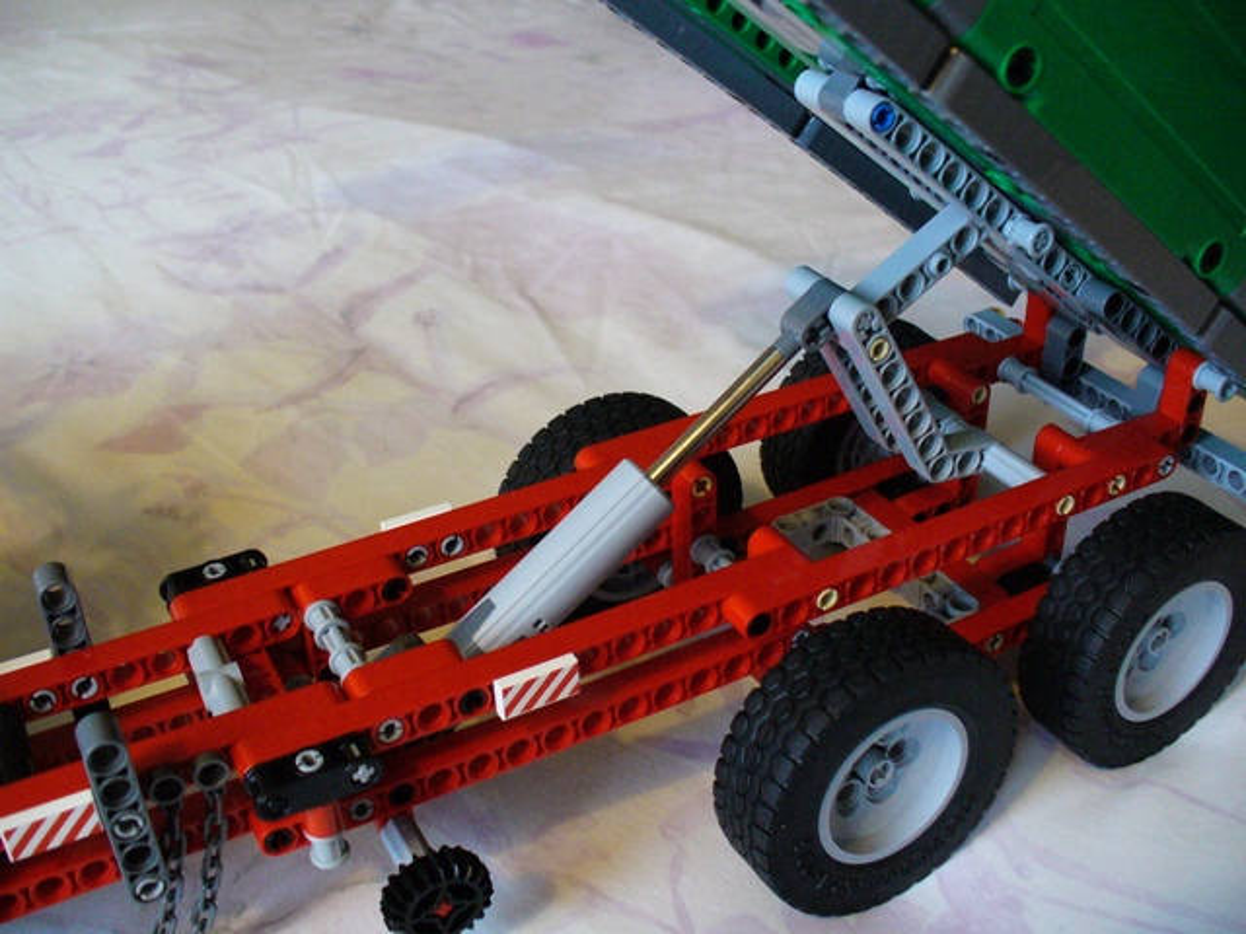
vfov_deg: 38.7
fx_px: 1332
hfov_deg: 50.1
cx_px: 623
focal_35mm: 37
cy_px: 467
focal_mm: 6.1
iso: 400
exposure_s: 1/30
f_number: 2.8
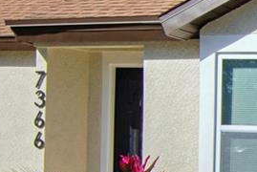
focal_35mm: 98
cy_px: 183
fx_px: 700
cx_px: 428
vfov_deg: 13.7
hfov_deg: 17.7
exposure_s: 1/200
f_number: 9
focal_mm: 11
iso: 200
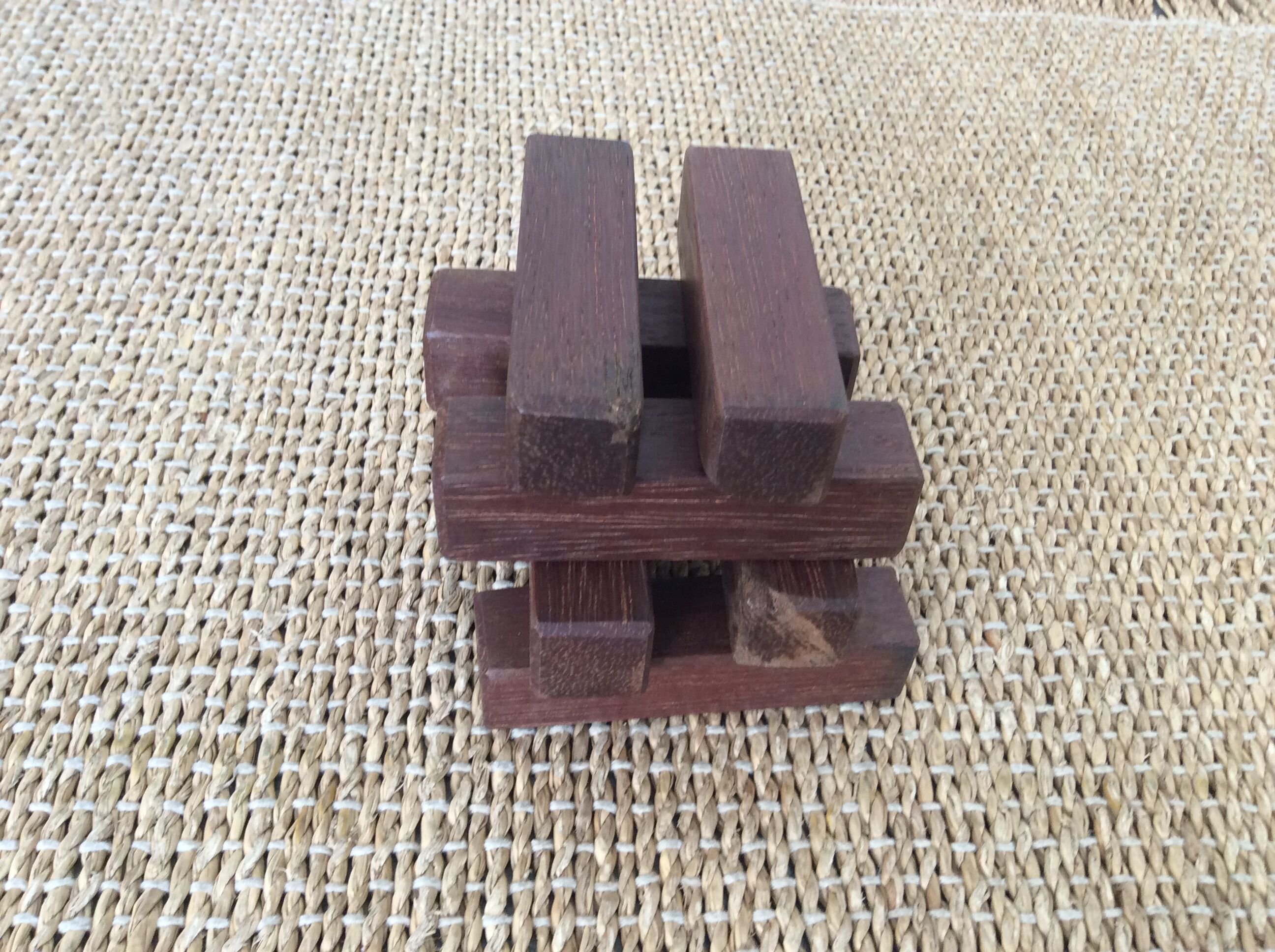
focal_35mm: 32
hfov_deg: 56.9
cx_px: 638
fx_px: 1177
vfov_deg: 44.1
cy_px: 476
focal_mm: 3.3
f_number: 2.4
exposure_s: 1/25
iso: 80
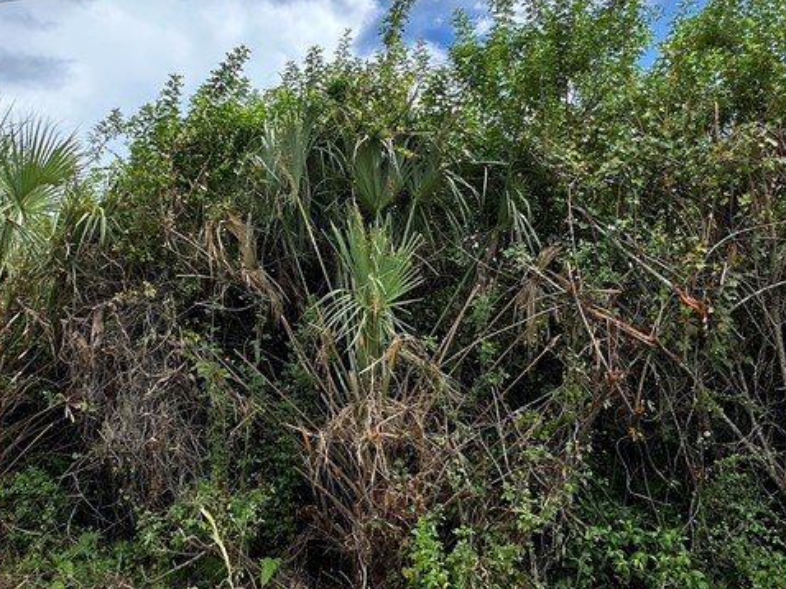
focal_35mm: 30
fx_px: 681
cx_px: 298
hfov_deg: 59.3
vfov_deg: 46.7
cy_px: 276
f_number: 2.2
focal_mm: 2.22
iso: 40
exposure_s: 1/749
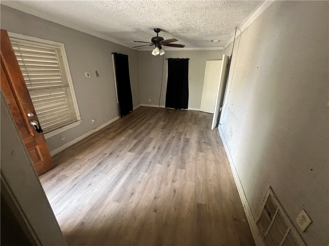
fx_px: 124
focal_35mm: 13
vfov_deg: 89.9
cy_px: 123
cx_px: 164
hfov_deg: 106.2
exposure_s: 1/60
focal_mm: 1.57
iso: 320
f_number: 1.8
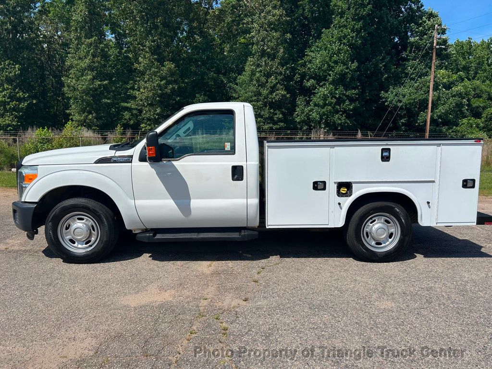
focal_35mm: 26
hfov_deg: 67.3
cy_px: 184
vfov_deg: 53.1
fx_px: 370
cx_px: 246
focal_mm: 5.7
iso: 50
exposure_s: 1/7463
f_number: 1.5
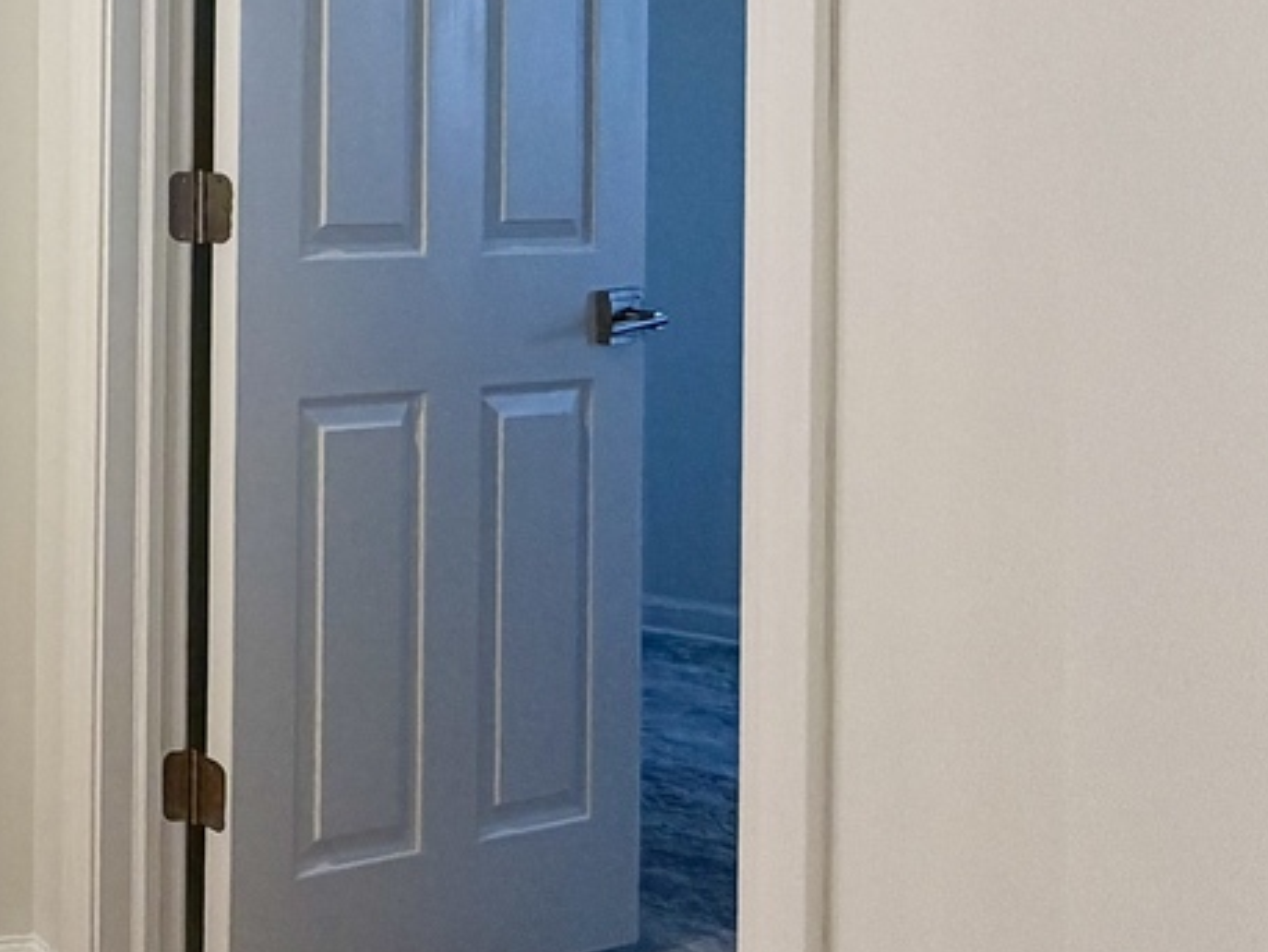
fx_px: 1613
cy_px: 69
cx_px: -595
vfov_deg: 31.2
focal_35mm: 44
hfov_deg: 28.9
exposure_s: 1/120
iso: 125
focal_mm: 2.22
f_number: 2.2
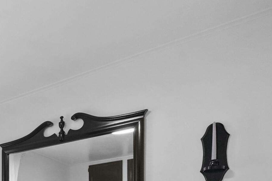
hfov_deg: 30.1
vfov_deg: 26.6
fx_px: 325
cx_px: -120
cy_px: 234
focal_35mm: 43
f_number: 9
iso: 2000
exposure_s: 1/15
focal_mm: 13
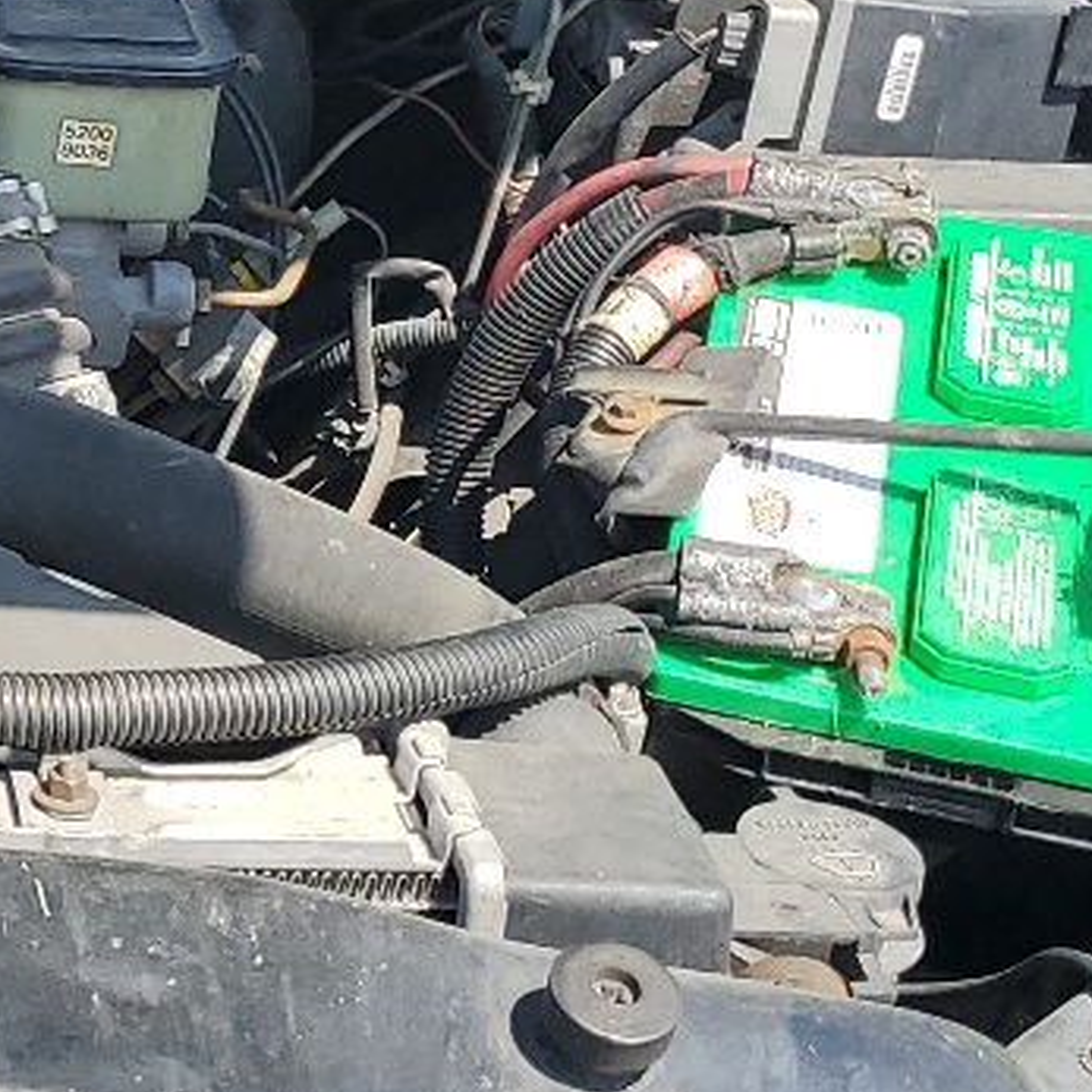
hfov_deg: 14.3
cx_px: -941
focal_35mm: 106
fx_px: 3783
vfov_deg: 16.2
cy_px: 132
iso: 50
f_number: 1.5
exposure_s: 1/1667
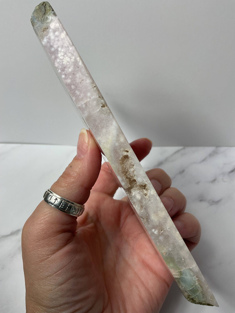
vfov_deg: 61.7
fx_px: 262
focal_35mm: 29
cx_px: 118
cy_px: 156
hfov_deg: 48.2
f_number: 1.8
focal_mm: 3
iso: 25
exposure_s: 1/100
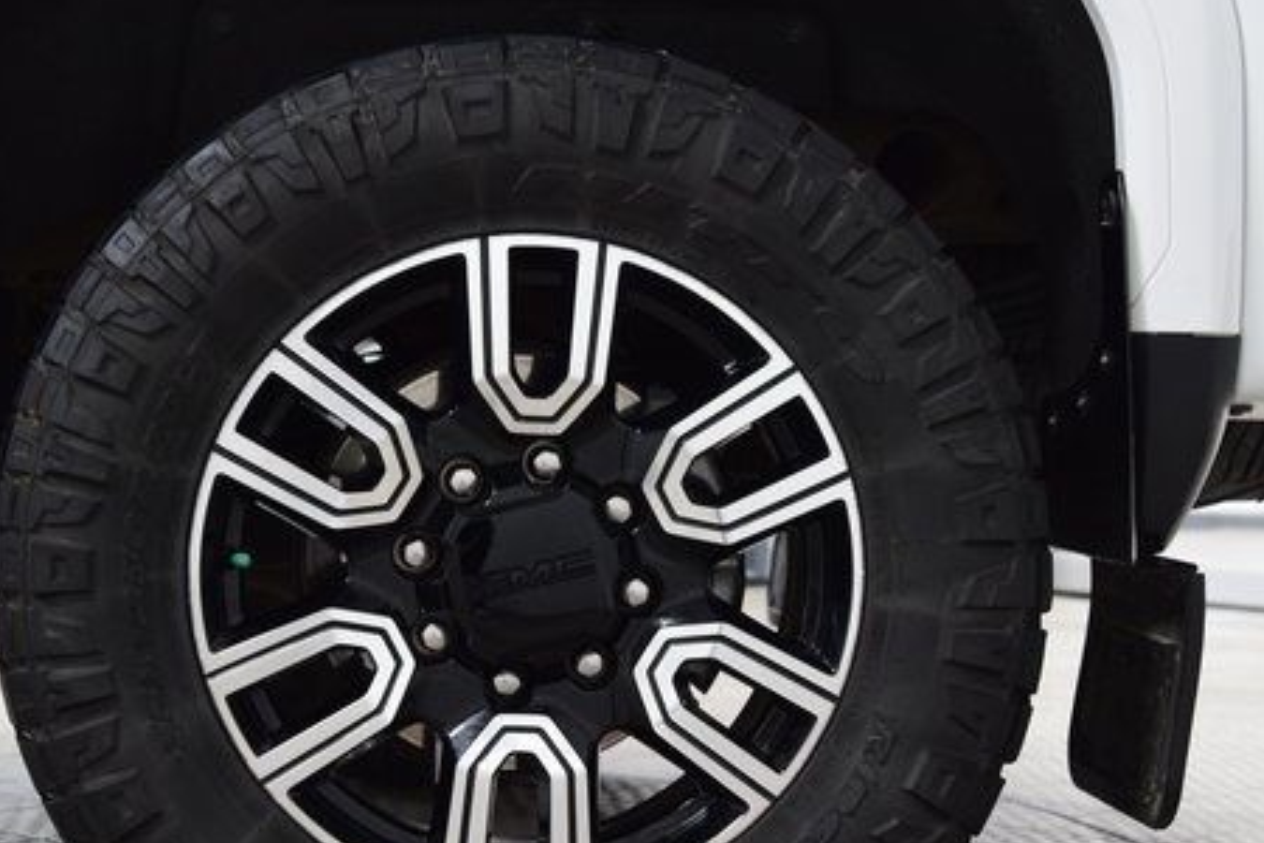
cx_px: 528
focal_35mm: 81
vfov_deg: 16.8
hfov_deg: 25.0
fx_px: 2844
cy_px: 577
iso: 1600
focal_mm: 38
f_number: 4.5
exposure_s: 1/60
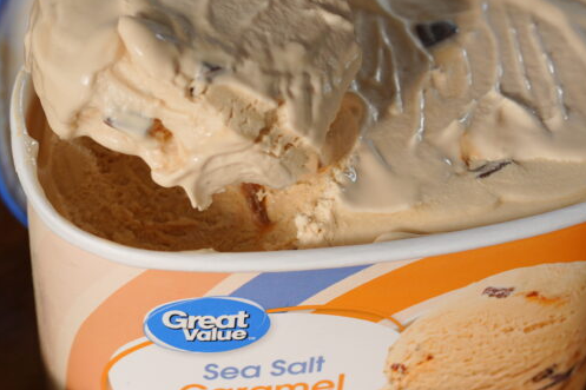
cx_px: 5
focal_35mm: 203
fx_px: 3303
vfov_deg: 6.8
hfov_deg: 10.1
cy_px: 316
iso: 100
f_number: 2.5
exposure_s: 1/50
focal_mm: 56
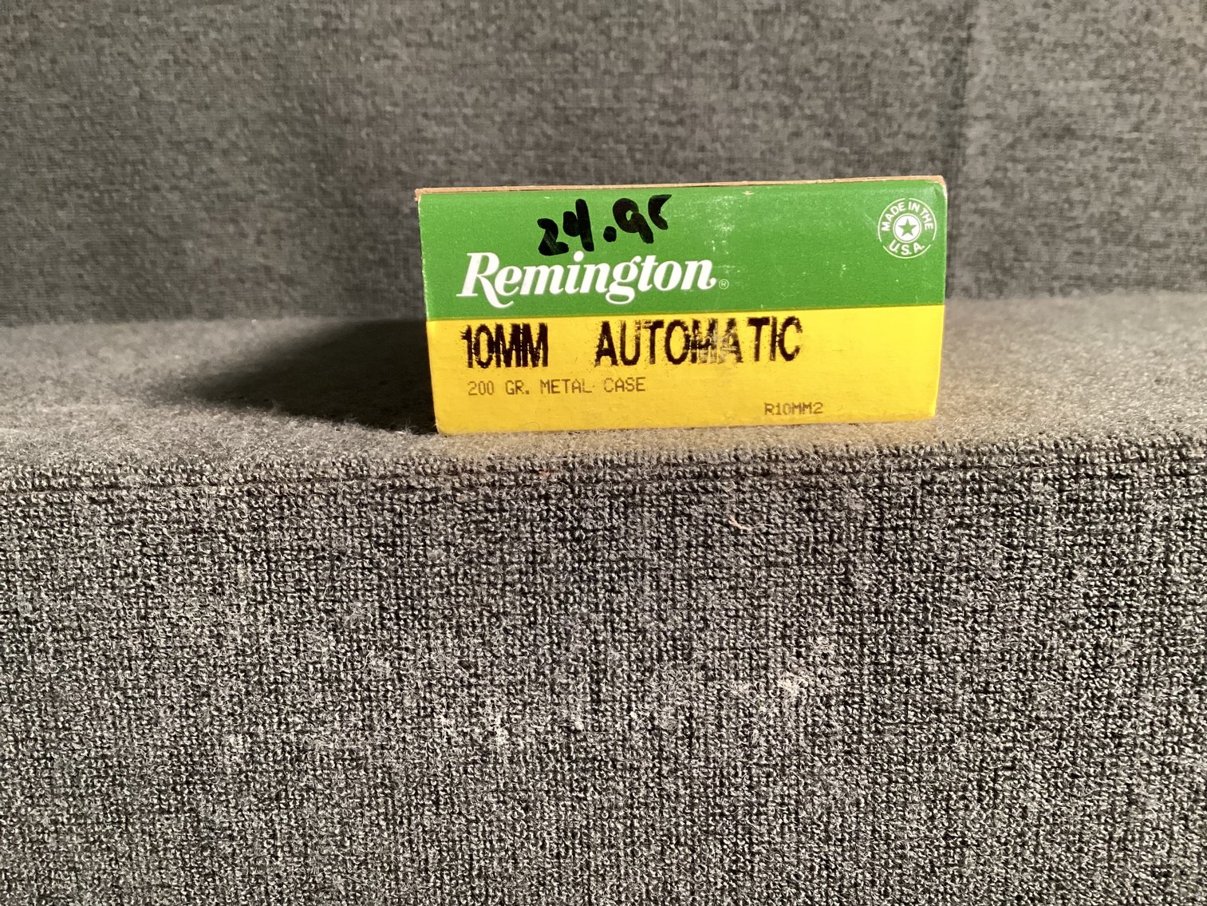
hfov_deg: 58.3
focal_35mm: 31
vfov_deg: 45.4
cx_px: 604
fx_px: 1081
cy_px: 453
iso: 320
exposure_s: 1/60
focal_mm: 3.3
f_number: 2.4
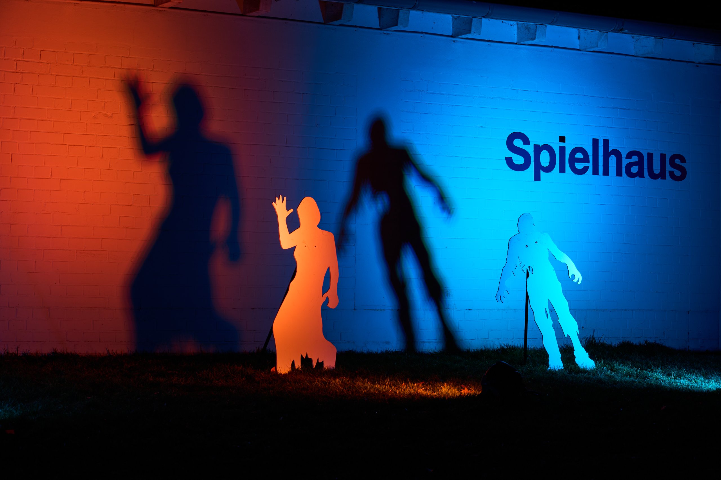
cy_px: 240
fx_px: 1762
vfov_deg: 15.5
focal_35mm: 88
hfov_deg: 23.1
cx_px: 360
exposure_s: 1/6
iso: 100
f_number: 8
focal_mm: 88
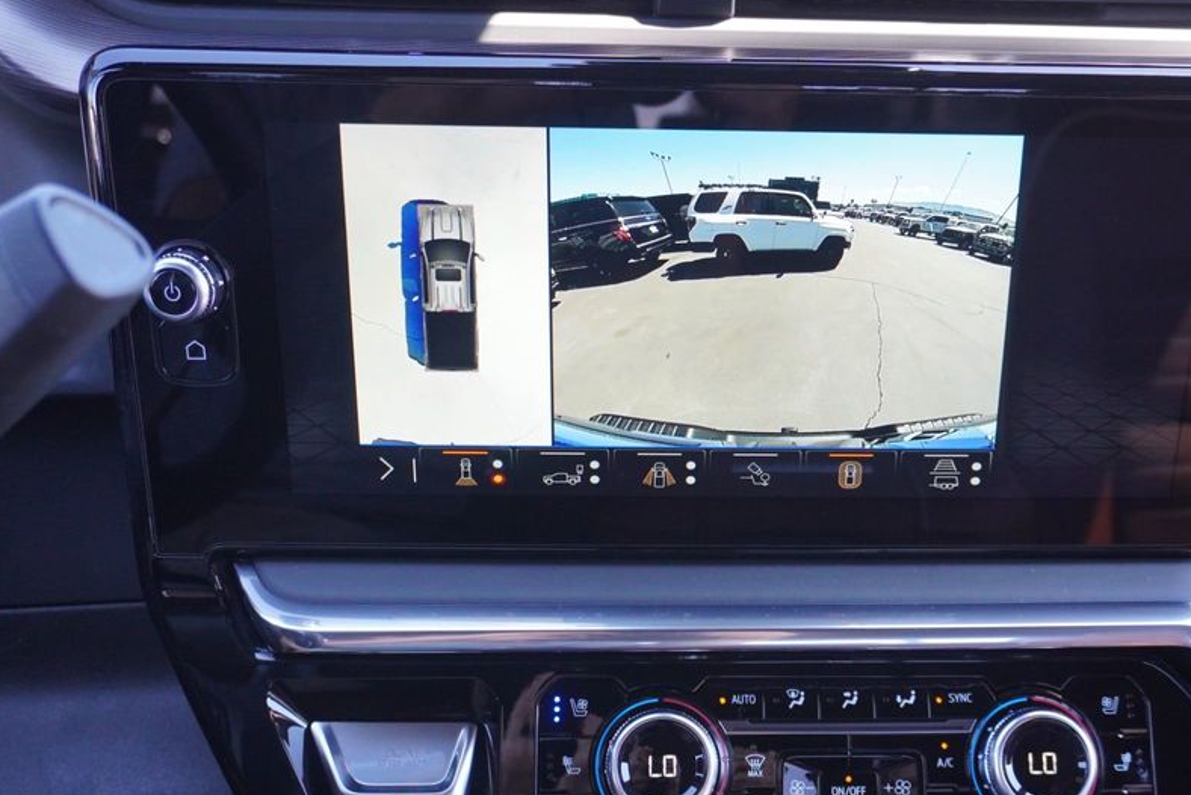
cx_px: 697
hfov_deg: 49.3
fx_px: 1291
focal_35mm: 39
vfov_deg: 34.1
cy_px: 497
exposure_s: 1/320
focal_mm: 20
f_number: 4
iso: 1600
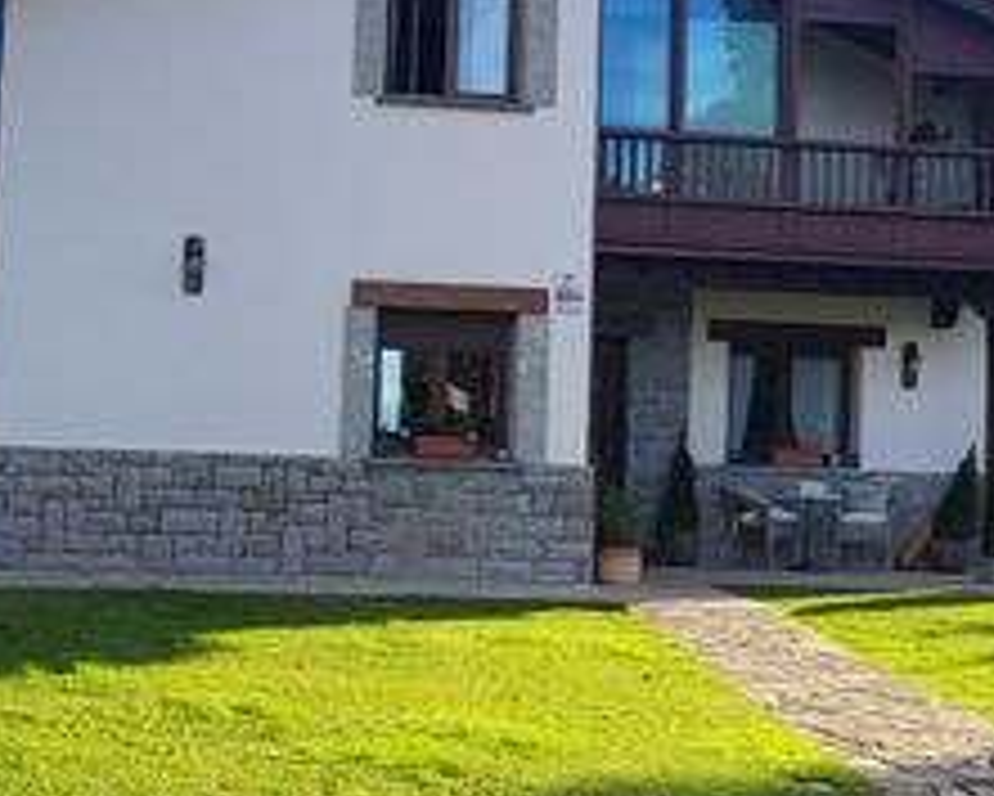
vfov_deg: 22.1
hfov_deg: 27.5
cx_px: 441
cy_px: 274
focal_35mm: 69
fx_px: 2031
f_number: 1.8
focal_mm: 5.4
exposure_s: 1/1358
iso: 40
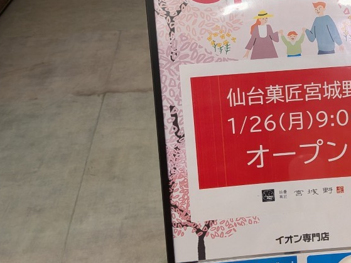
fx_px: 446
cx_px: 273
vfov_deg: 32.5
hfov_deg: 41.4
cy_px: 78
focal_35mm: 44
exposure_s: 1/100
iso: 148
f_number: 1.7
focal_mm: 4.53
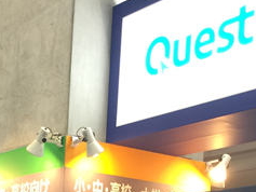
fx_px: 725
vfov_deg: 13.9
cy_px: 313
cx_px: 15
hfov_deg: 19.6
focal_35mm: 98
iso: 32
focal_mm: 4.15
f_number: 2.2
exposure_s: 1/15
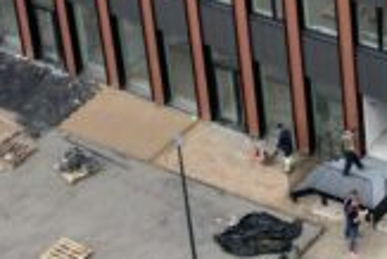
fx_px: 1485
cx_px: 487
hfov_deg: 14.3
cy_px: -208
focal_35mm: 138
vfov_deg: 9.5
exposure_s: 1/500
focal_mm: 8.38
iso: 100
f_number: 2.8
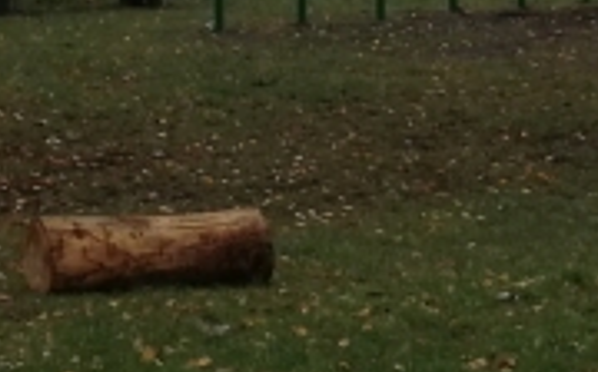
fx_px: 3451
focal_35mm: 212
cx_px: 252
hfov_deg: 9.9
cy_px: -3
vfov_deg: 6.2
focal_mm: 3.95
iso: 50
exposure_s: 1/1130
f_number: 1.8
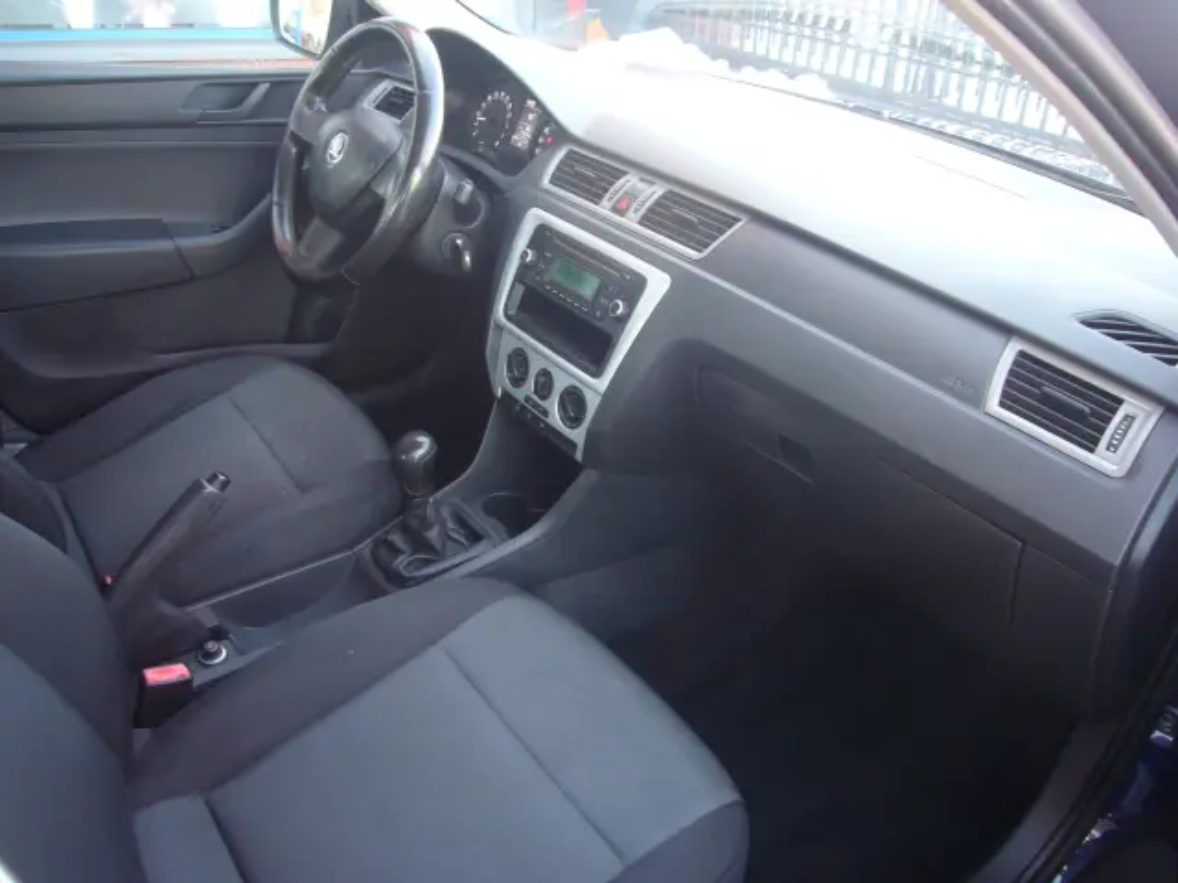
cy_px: 442
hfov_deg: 63.4
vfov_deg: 49.7
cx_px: 589
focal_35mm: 28
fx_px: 953
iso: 125
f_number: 2.8
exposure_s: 1/15
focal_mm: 4.6
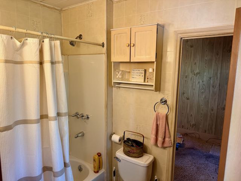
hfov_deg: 71.6
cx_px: 120
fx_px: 167
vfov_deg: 56.8
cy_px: 90
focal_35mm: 24
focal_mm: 6.76
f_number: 1.78
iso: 160
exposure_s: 1/60
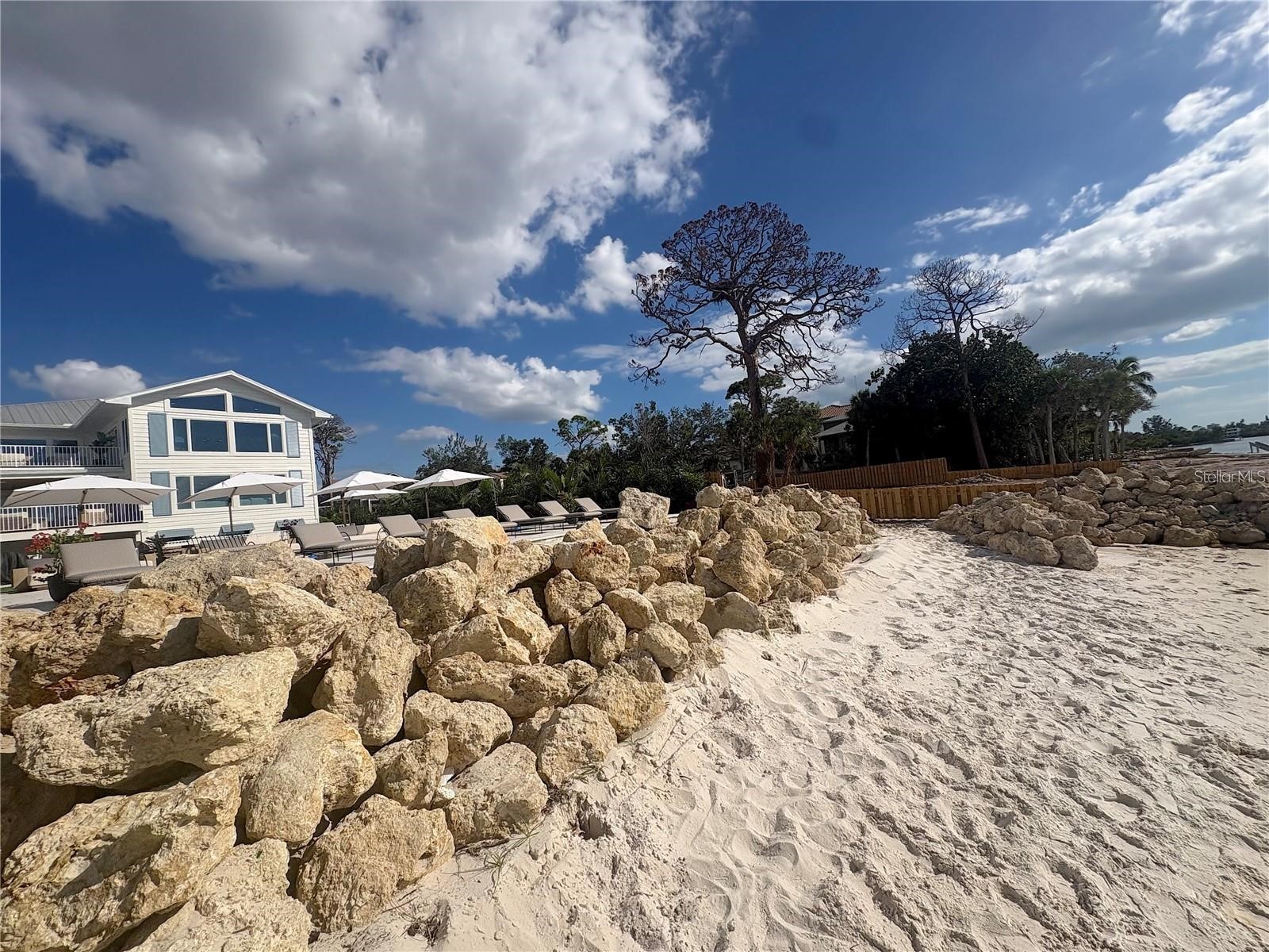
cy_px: 476
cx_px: 634
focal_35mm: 14
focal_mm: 2.22
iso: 50
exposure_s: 1/4132
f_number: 2.2
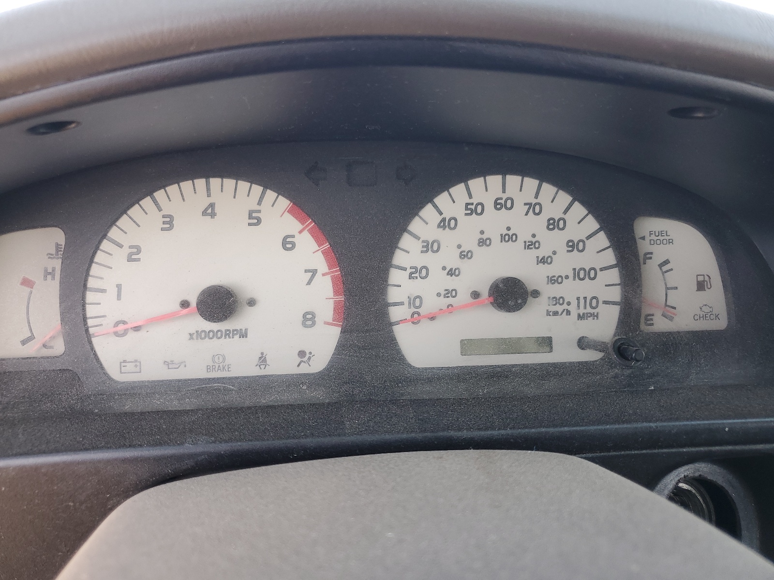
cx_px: 387
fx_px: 581
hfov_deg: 67.3
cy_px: 290
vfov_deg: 53.1
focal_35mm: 26
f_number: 1.5
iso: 52
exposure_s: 1/120
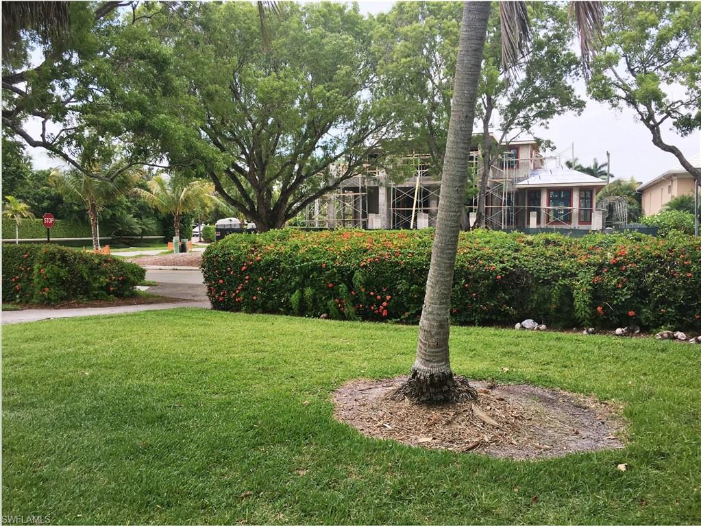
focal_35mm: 29
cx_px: 350
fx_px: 587
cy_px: 263
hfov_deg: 61.7
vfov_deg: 48.2
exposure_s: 1/686
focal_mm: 4.15
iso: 25
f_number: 2.2
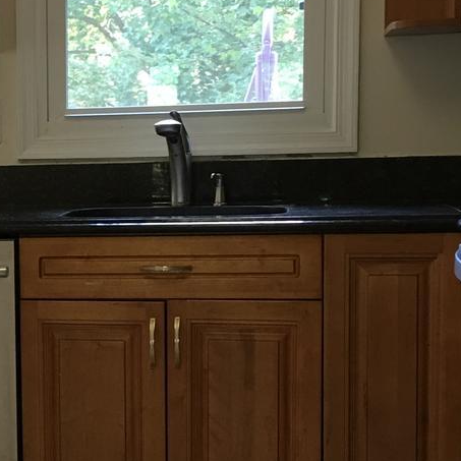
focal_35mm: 87
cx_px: -123
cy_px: 294
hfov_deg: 18.7
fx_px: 1311
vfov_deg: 19.9
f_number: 2.2
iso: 40
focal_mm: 4.15
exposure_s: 1/15
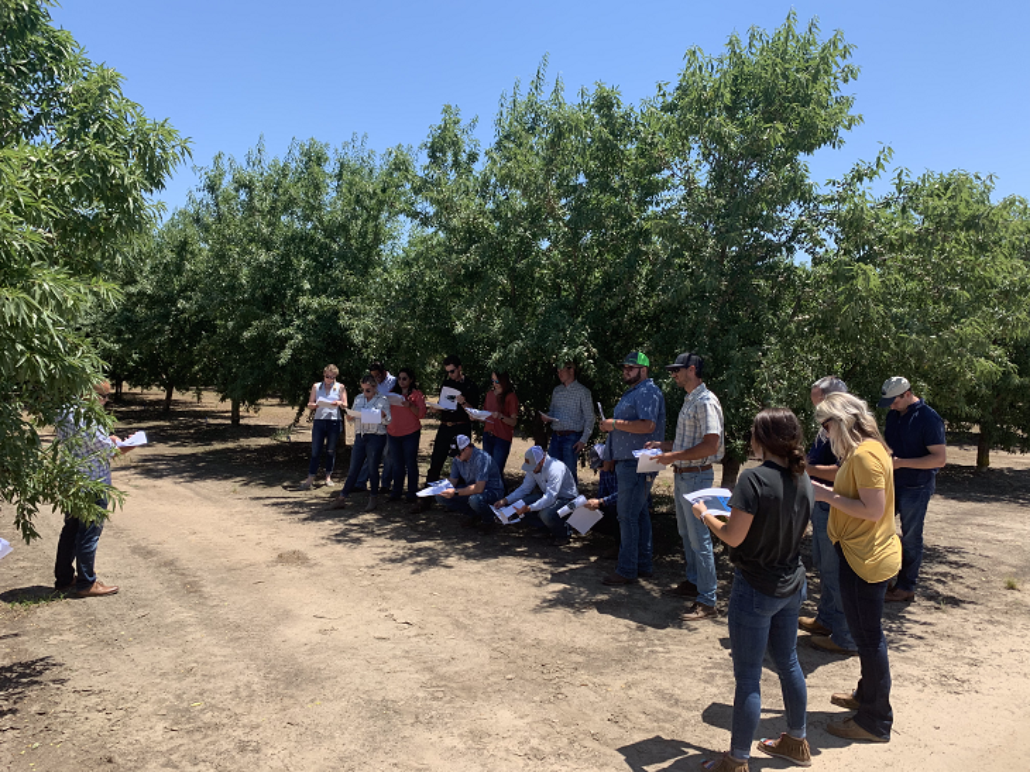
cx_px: 515
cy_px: 386
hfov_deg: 67.3
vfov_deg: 53.0
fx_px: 773
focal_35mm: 26
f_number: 1.8
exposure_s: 1/1427
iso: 25
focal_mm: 4.25
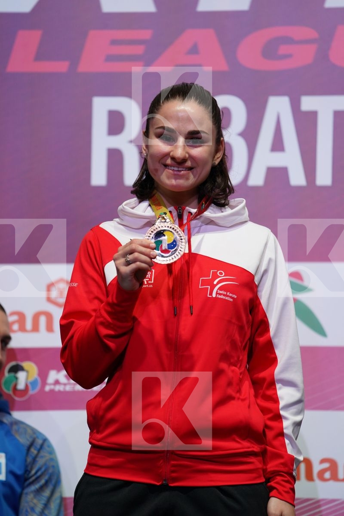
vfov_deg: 10.3
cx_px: 172
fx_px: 2866
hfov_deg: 6.9
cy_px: 258
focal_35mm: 200
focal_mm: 200
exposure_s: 1/250
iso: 640
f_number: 2.8
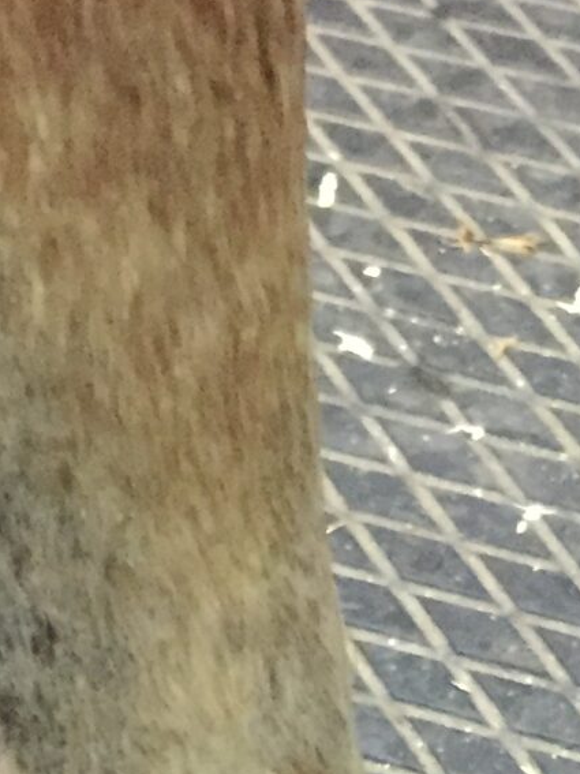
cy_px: 1141
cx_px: 194
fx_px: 2928
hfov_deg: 11.3
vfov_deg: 14.1
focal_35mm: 131
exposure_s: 1/17
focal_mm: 4.15
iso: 400
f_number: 2.2
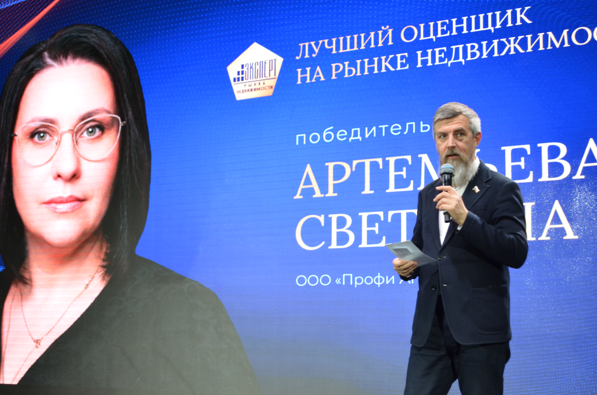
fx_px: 993
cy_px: 198
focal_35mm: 60
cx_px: 298
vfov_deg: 22.5
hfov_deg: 33.5
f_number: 5.3
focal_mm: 40
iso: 800
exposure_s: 1/50
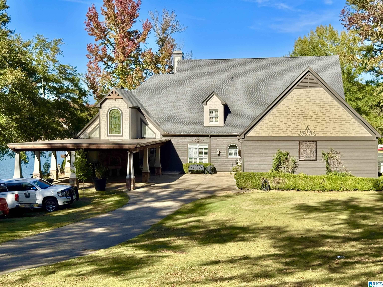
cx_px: 192
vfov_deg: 30.3
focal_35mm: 48
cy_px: 144
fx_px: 531
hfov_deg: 39.7
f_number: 1.78
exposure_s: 1/4975
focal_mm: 6.76
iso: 64
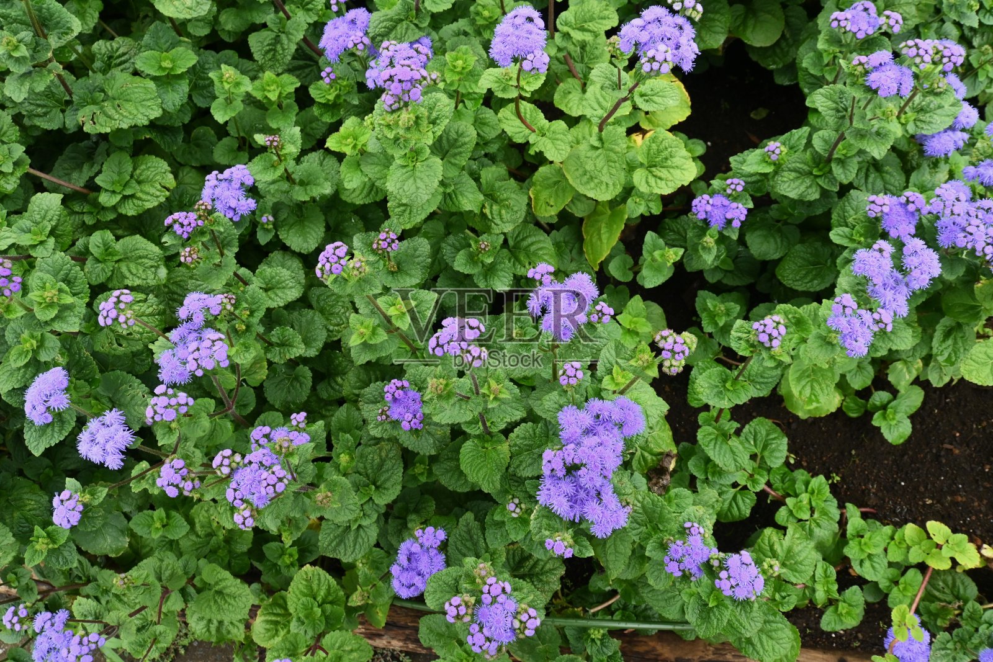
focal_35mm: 29
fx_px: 800
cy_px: 331
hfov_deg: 63.7
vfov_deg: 45.0
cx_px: 496
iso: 640
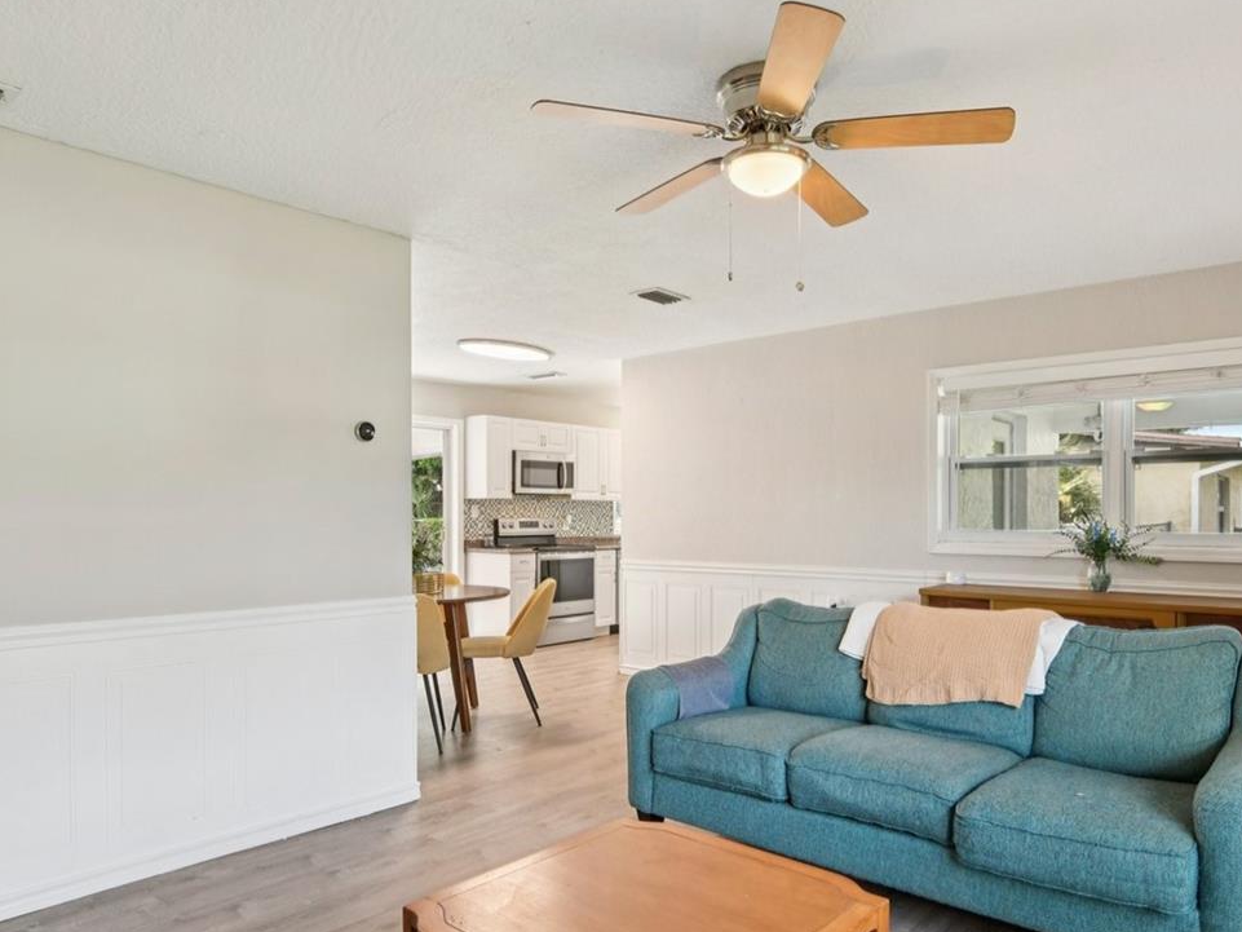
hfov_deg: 71.4
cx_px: 681
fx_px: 861
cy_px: 529
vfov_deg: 56.6
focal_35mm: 24
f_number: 8
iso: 400
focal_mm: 15
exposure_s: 1/10
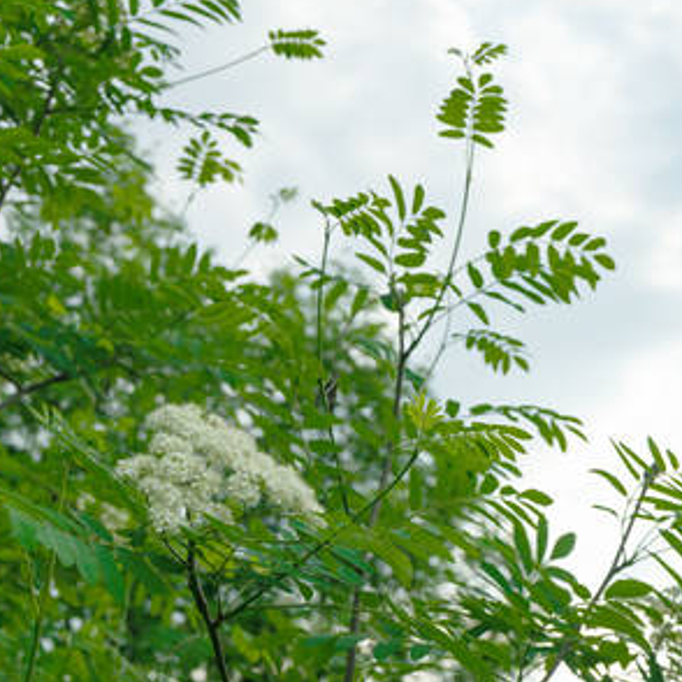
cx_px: 376
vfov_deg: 26.5
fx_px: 1449
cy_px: 336
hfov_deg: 26.5
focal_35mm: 65
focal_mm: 50
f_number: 7.1
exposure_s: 1/500
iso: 100
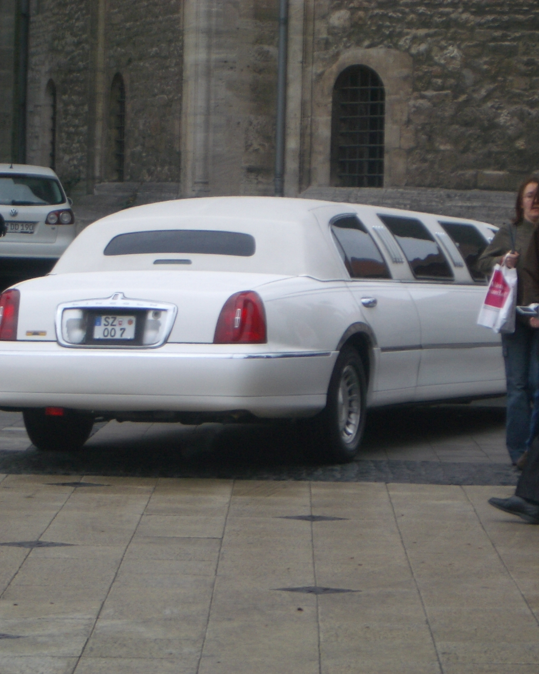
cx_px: 301
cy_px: 333
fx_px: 2853
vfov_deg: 13.5
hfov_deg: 10.8
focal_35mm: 143
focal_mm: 17.4
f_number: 4.8
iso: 50
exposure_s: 1/160
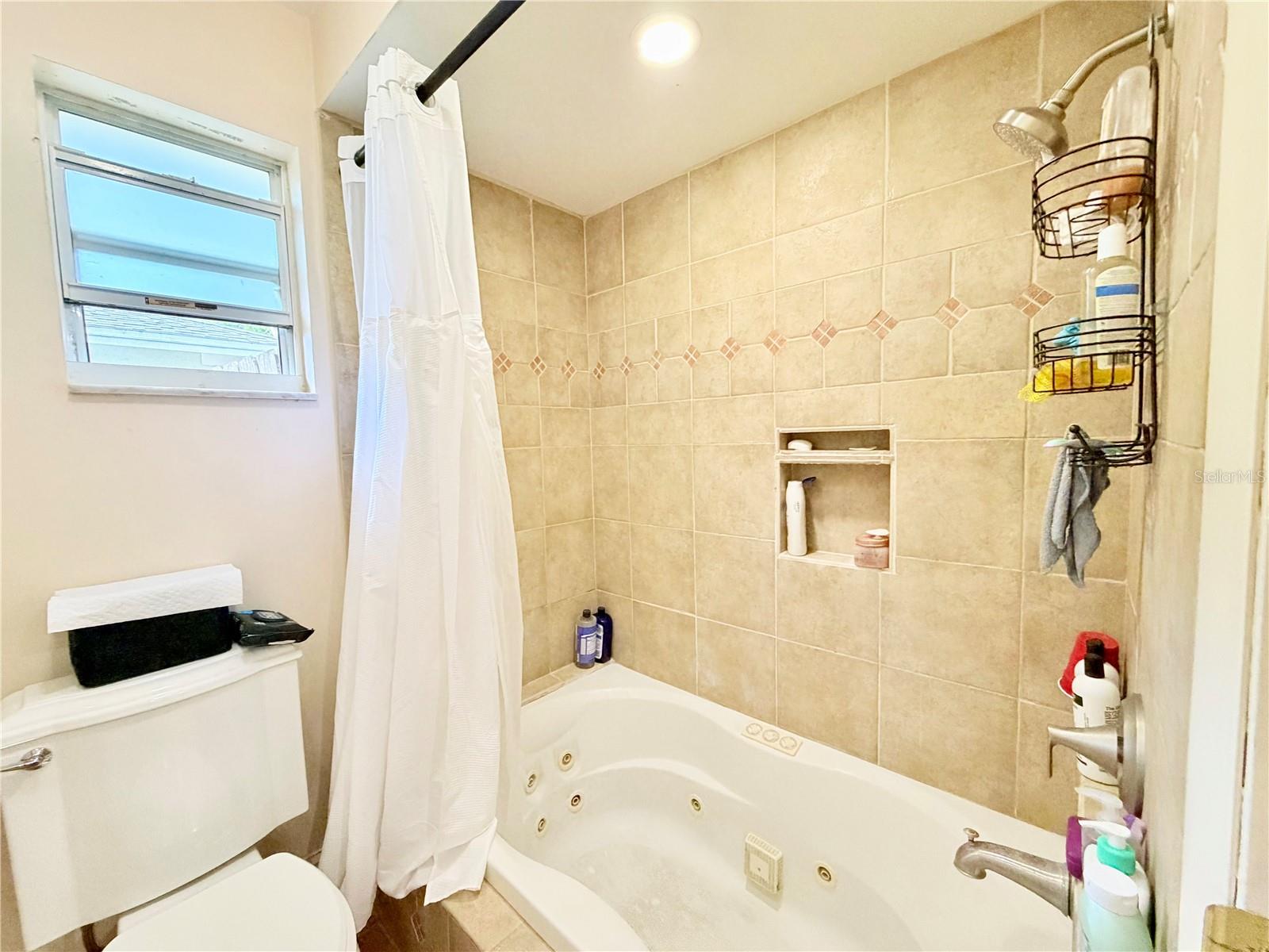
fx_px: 513
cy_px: 476
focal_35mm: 14
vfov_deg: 85.7
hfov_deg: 102.1
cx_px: 634
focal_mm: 2.22
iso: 400
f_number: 2.2
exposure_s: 1/60
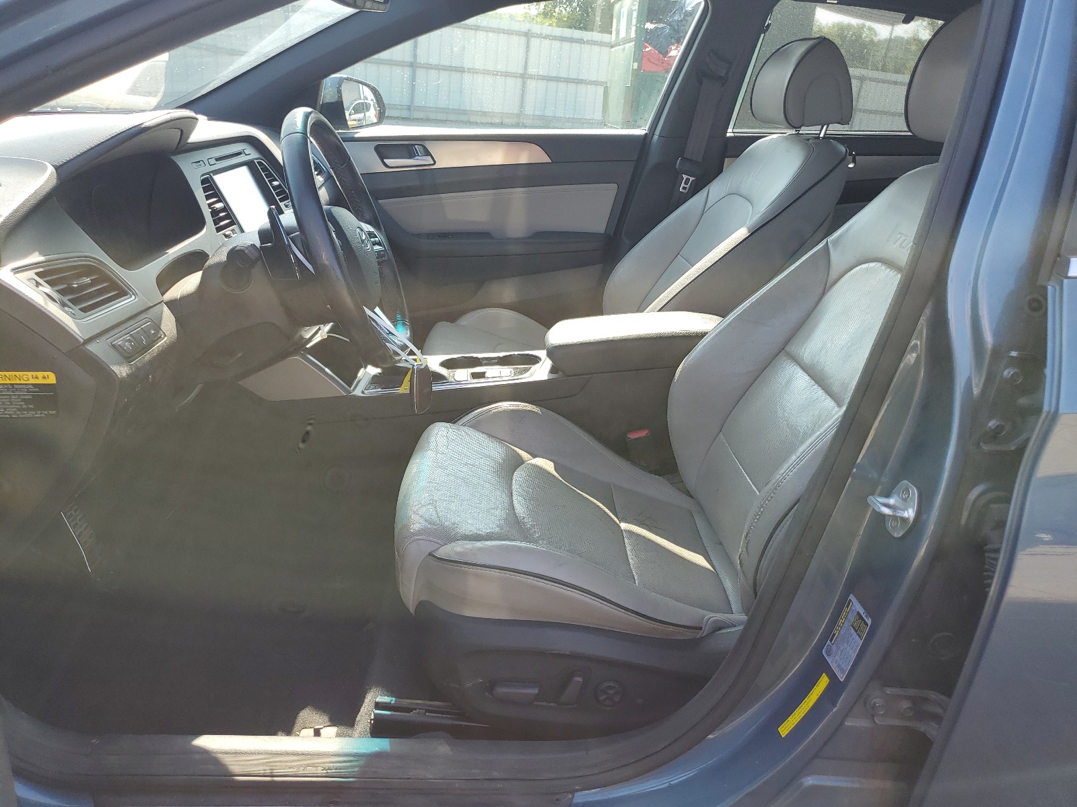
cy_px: 404
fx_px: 809
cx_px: 538
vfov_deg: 53.1
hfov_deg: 67.3
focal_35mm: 26
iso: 50
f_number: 1.5
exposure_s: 1/526
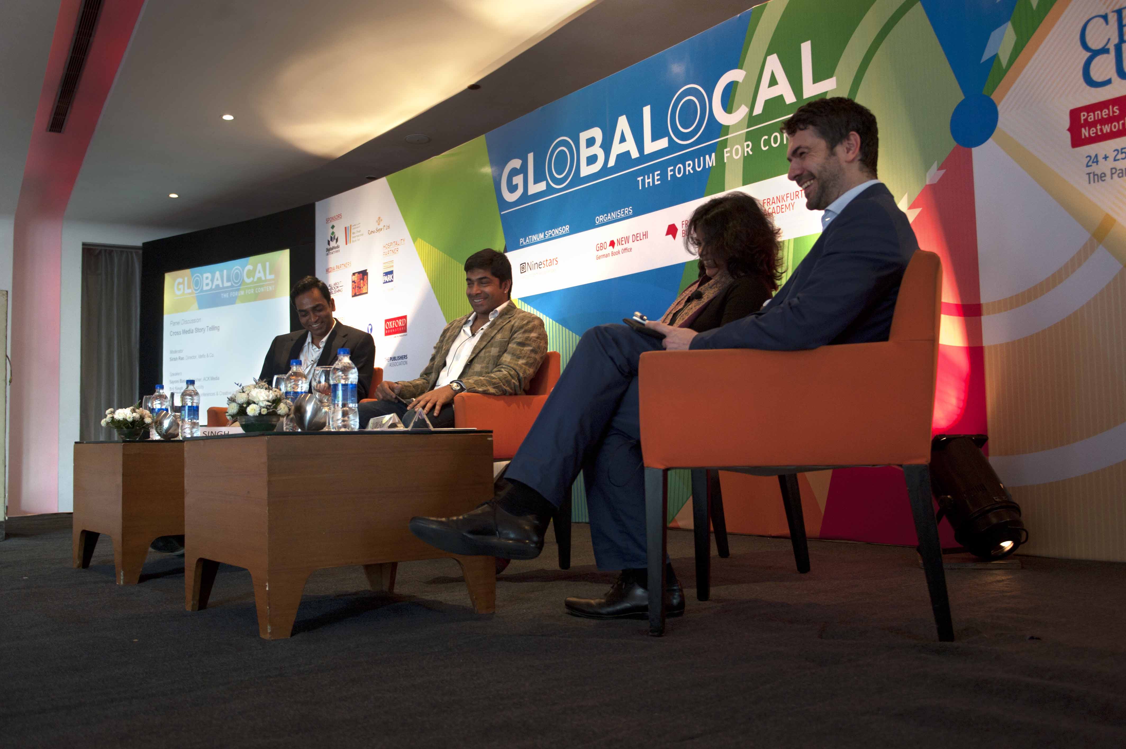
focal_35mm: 35
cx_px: 563
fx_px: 1094
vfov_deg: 37.8
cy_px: 374
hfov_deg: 54.5
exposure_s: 1/45
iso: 500
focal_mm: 35
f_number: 4.5
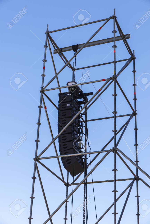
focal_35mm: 70
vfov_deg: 28.8
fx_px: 437
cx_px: 75
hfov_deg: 19.5
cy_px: 112
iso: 100
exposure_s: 1/125
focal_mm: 70
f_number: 8
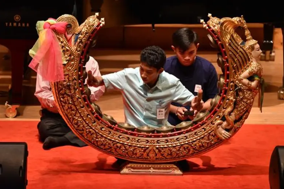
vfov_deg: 3.9
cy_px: 95
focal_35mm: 352
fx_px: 2774
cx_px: 142
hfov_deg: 5.9
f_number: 5.6
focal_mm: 350
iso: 3200
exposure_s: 1/160
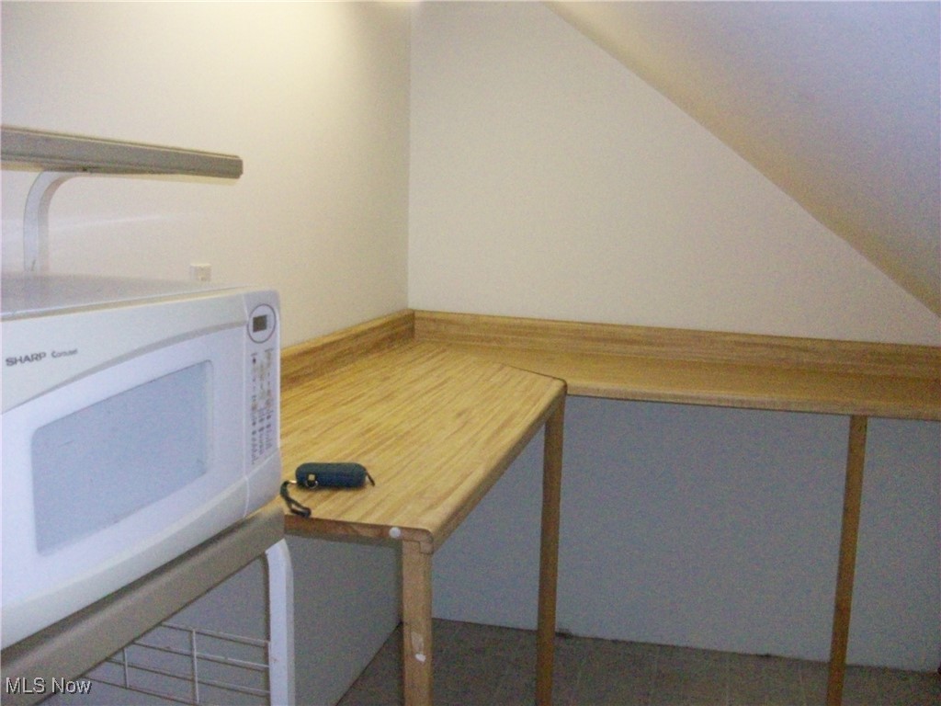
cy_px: 353
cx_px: 470
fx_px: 924
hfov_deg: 54.0
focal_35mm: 34
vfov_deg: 41.8
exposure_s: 1/128
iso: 800
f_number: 2.8
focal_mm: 5.7
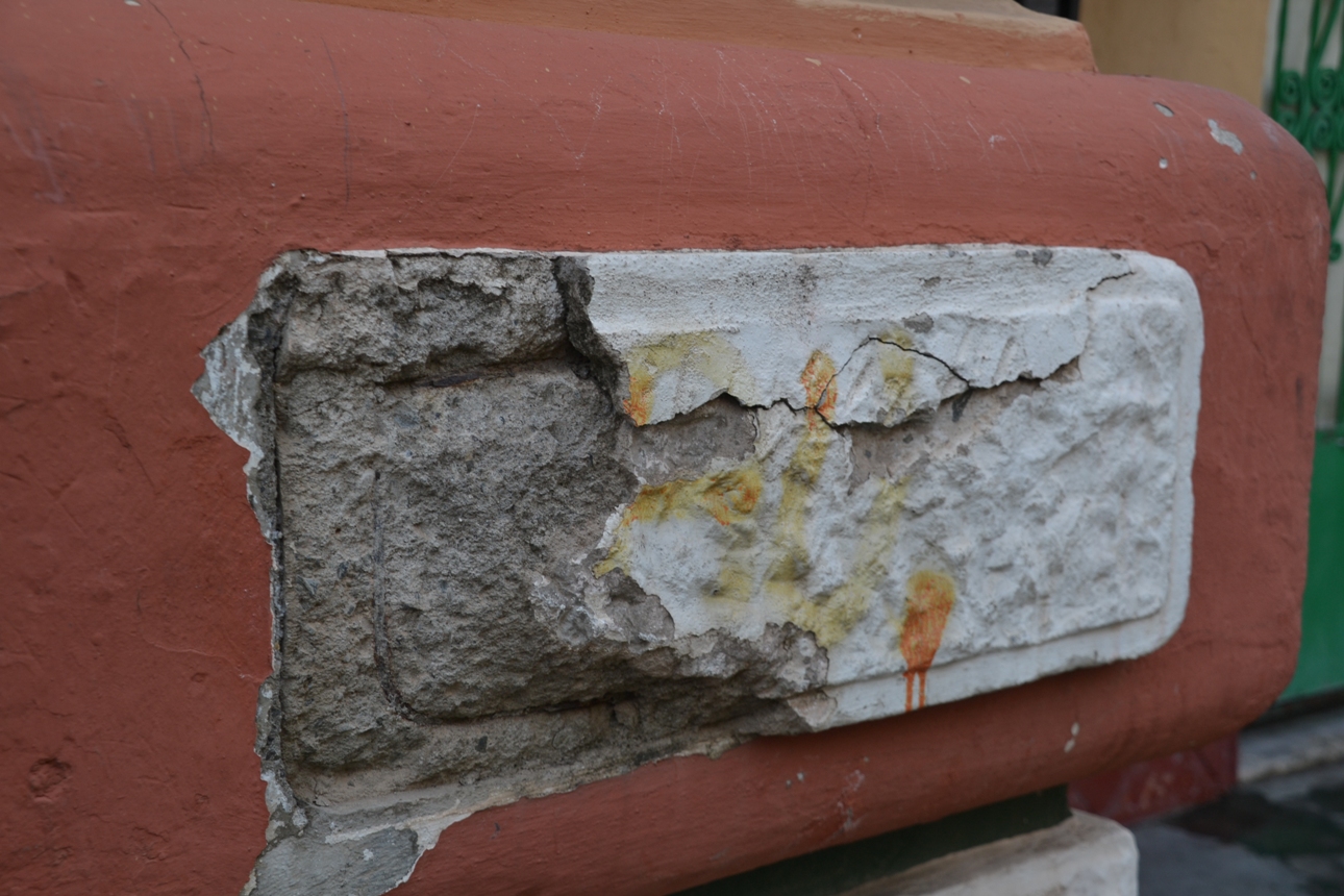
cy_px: 448
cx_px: 672
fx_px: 1792
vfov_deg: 28.1
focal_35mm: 48
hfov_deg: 41.1
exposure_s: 1/125
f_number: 5.6
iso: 125
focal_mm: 32
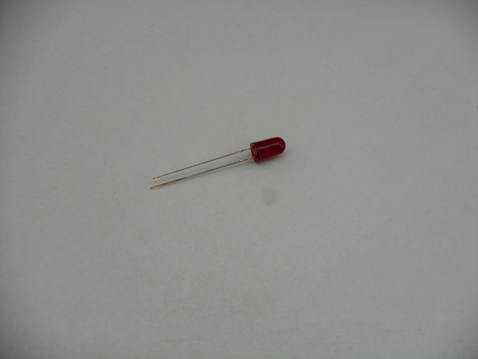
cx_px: 239
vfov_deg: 12.7
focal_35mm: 117
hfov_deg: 16.8
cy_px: 180
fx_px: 1616
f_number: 5.9
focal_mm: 20.9
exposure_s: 1/60
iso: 125
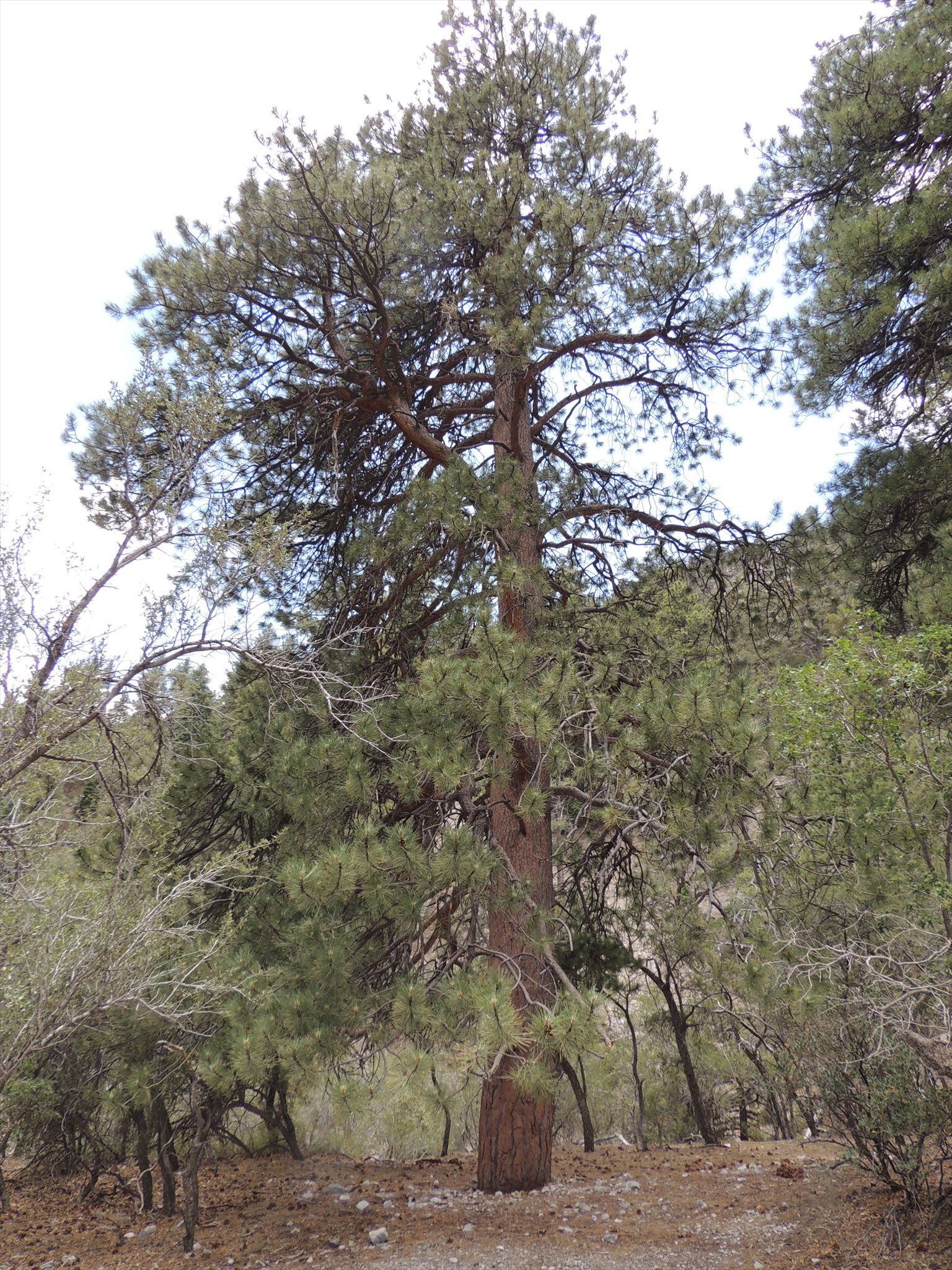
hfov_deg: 56.8
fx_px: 880
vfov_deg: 71.6
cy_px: 635
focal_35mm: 24
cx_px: 476
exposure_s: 1/250
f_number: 3
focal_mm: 4.3
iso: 100
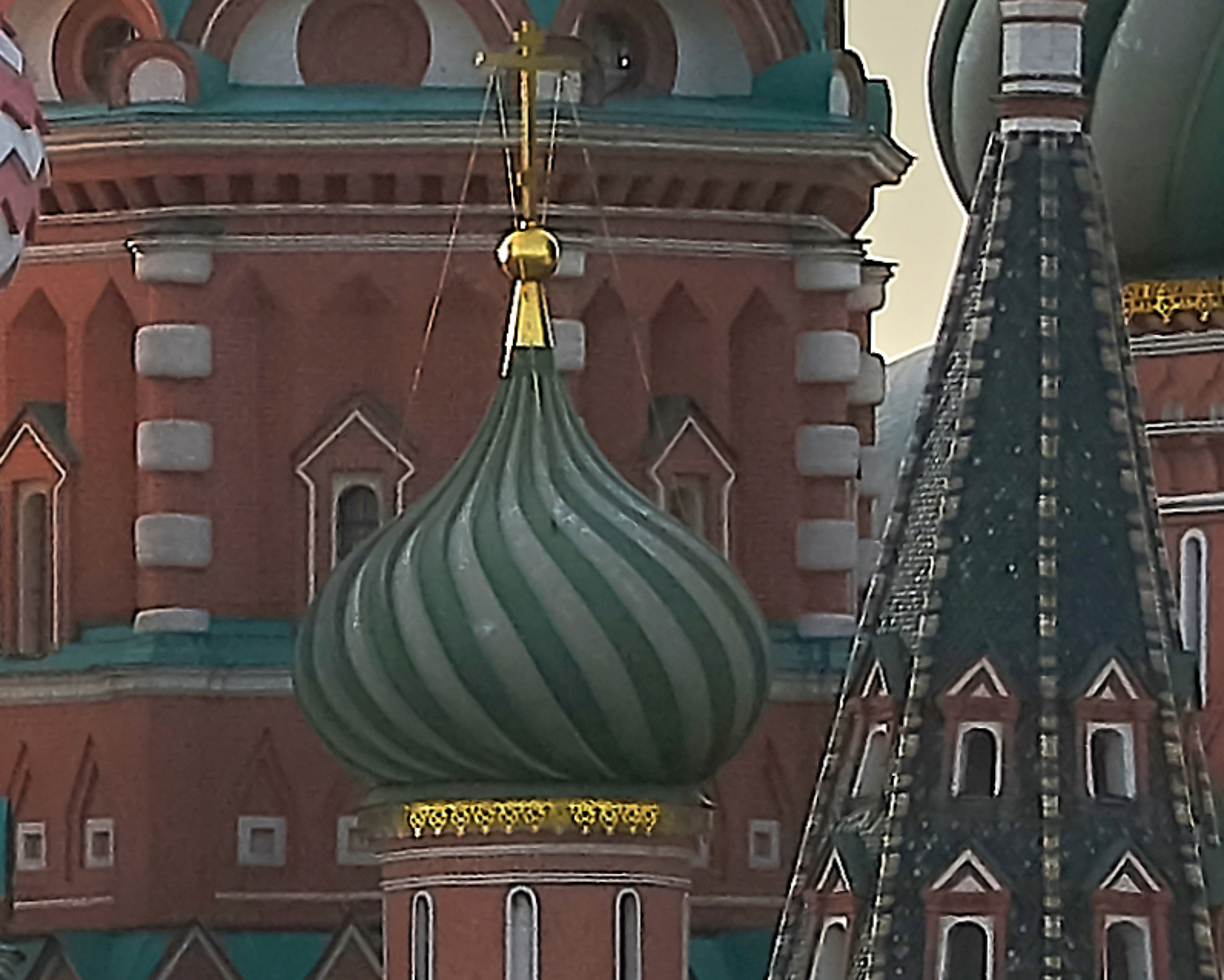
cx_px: -296
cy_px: -94
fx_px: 39347
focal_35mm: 1086
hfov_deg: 1.8
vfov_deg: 1.4
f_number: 6.3
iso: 200
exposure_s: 1/640
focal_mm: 125
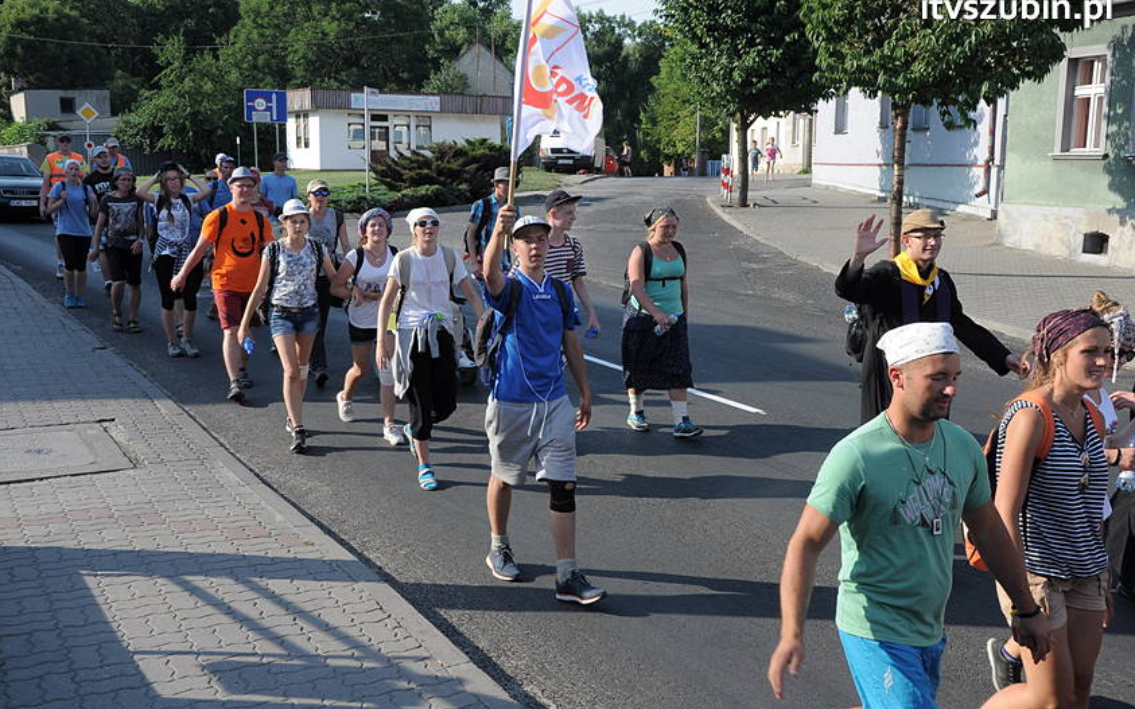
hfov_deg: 50.9
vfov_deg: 33.2
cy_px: 341
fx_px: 1191
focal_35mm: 39
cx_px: 570
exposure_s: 1/400
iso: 400
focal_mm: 25
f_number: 10
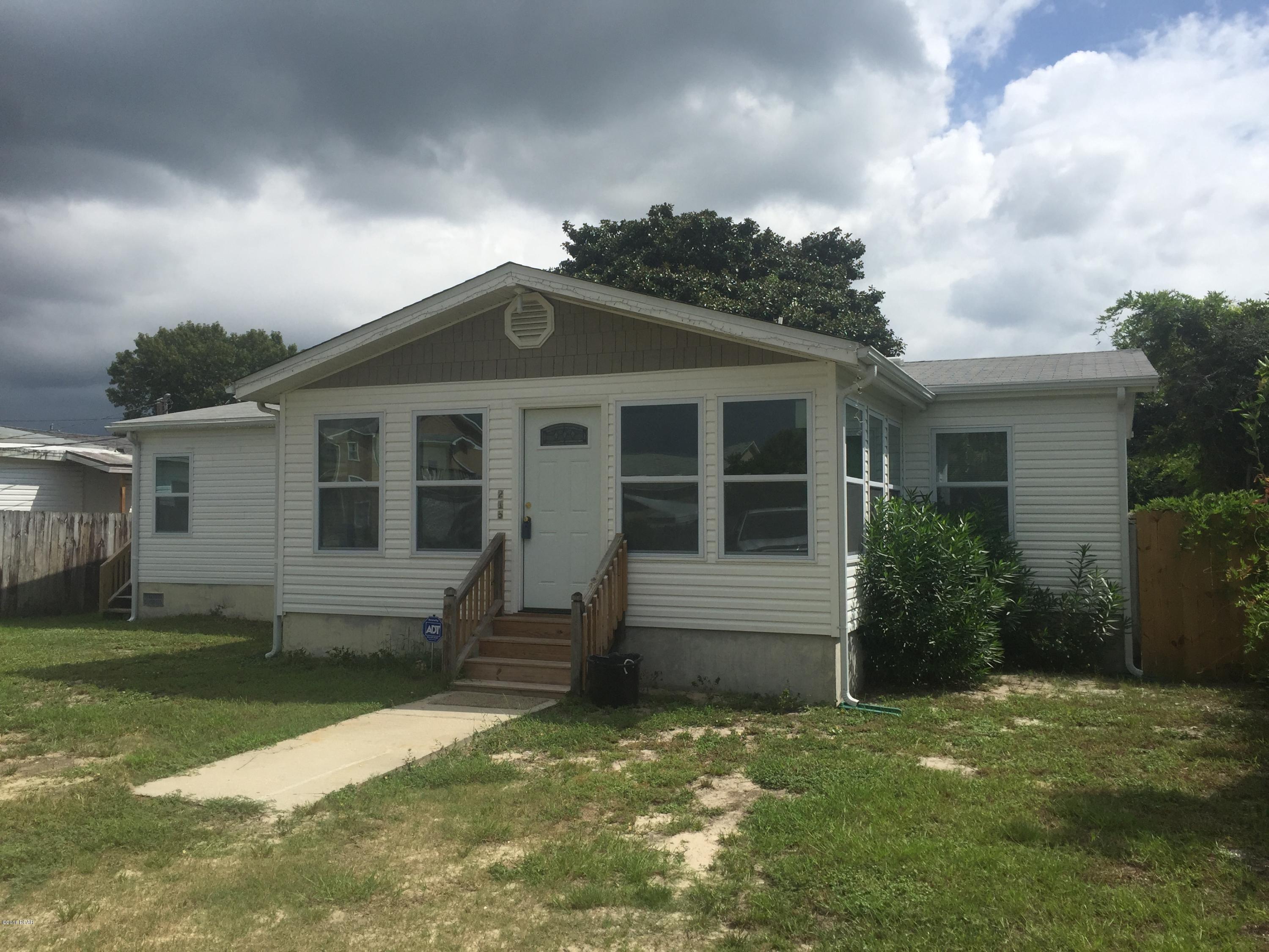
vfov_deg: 48.2
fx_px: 1063
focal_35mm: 29
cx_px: 634
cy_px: 476
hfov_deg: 61.7
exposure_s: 1/4405
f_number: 2.2
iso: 32
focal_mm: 4.15
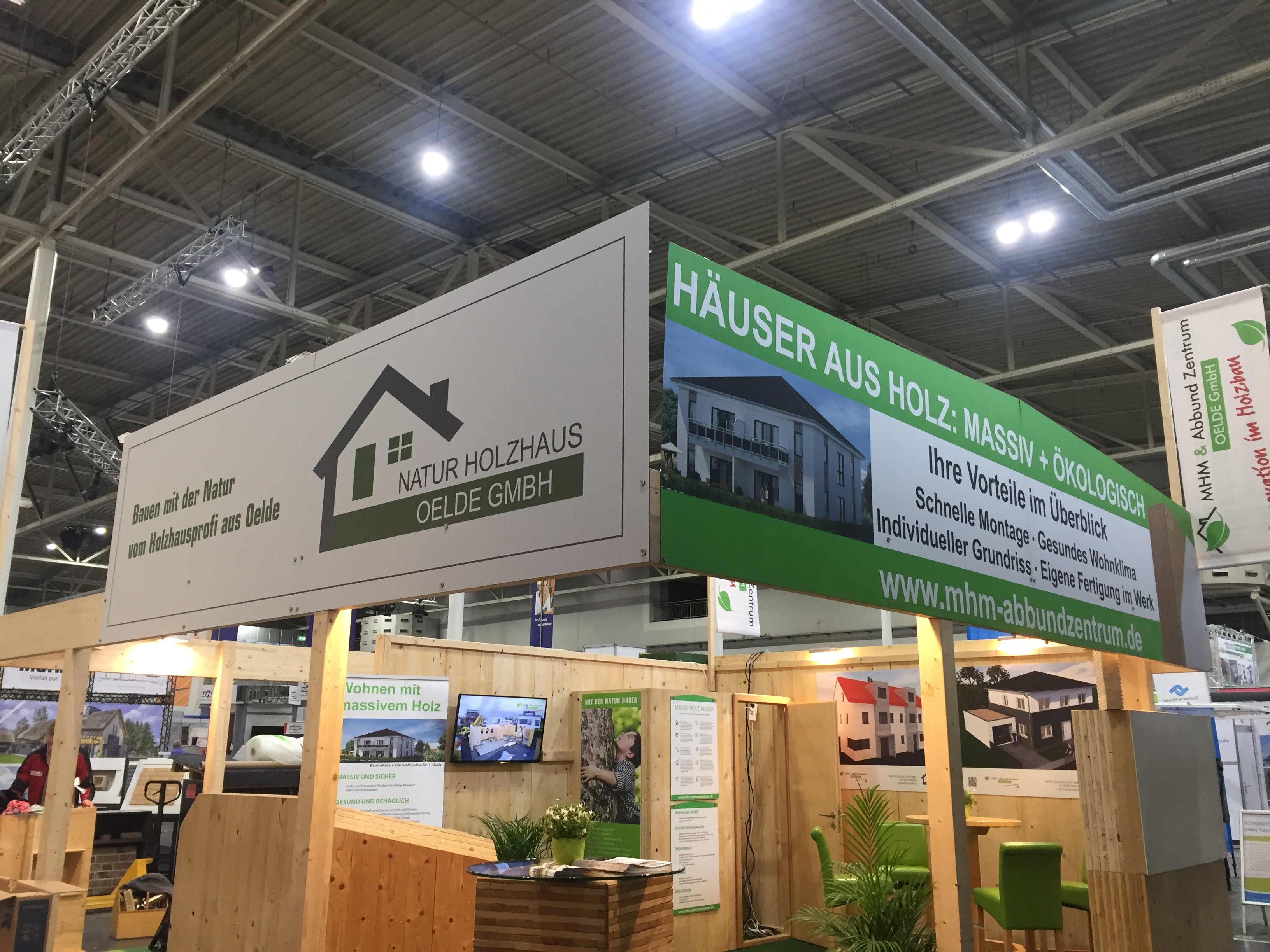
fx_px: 1064
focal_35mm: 29
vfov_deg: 48.2
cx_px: 635
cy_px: 476
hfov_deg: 61.7
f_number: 2.2
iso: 50
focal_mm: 4.15
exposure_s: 1/33
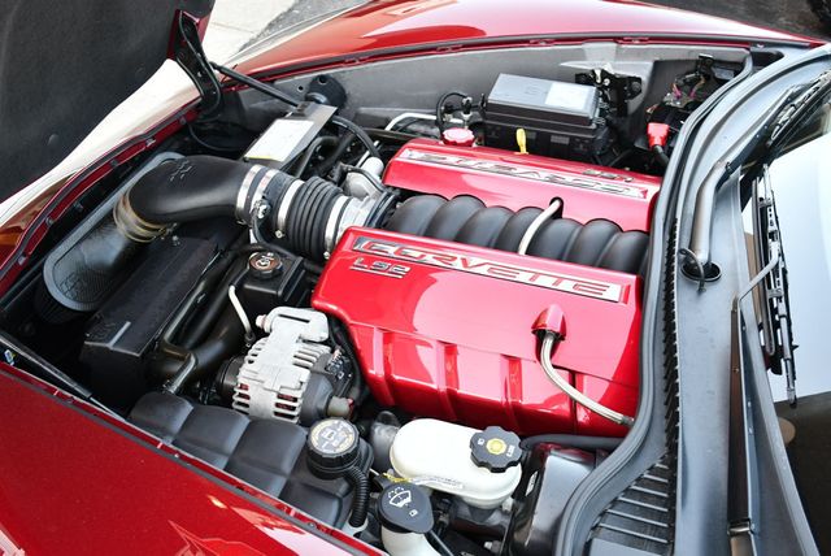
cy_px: 278
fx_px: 832
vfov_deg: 36.9
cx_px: 416
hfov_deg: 53.1
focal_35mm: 36
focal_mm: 18
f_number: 3.5
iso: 720
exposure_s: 1/250
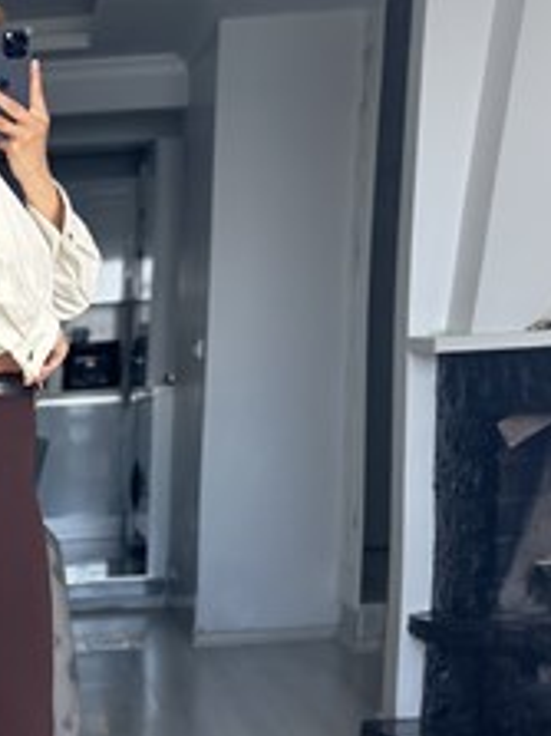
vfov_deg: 18.0
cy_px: 515
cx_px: -56
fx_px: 2316
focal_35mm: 109
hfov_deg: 13.3
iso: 125
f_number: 1.78
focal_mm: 6.86
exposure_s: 1/125
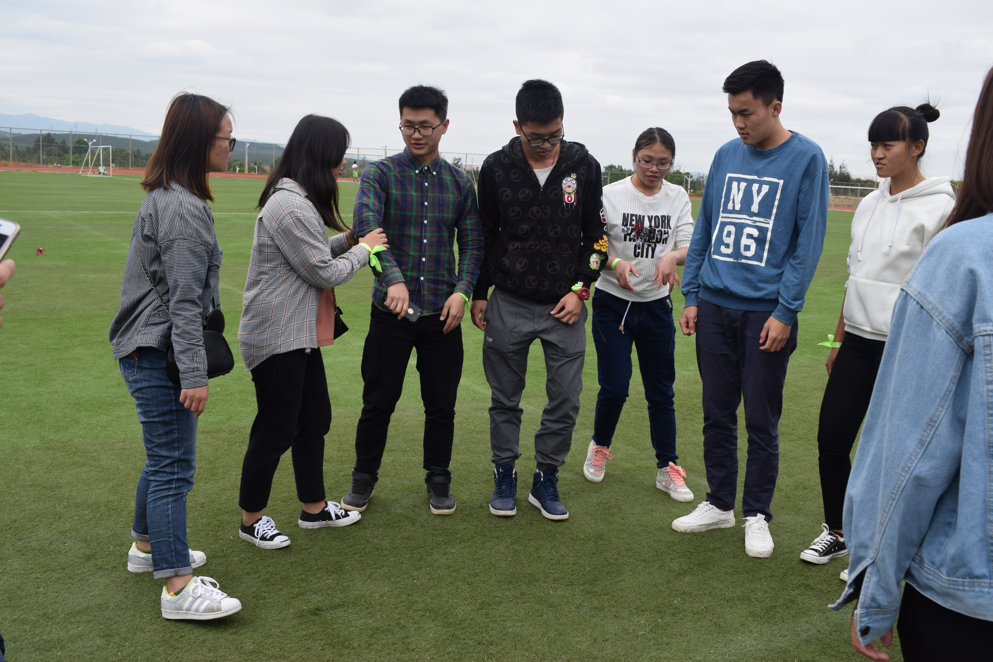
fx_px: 952
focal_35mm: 34
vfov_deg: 38.4
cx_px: 496
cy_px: 331
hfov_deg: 55.1
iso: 200
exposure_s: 1/250
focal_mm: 23
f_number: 8
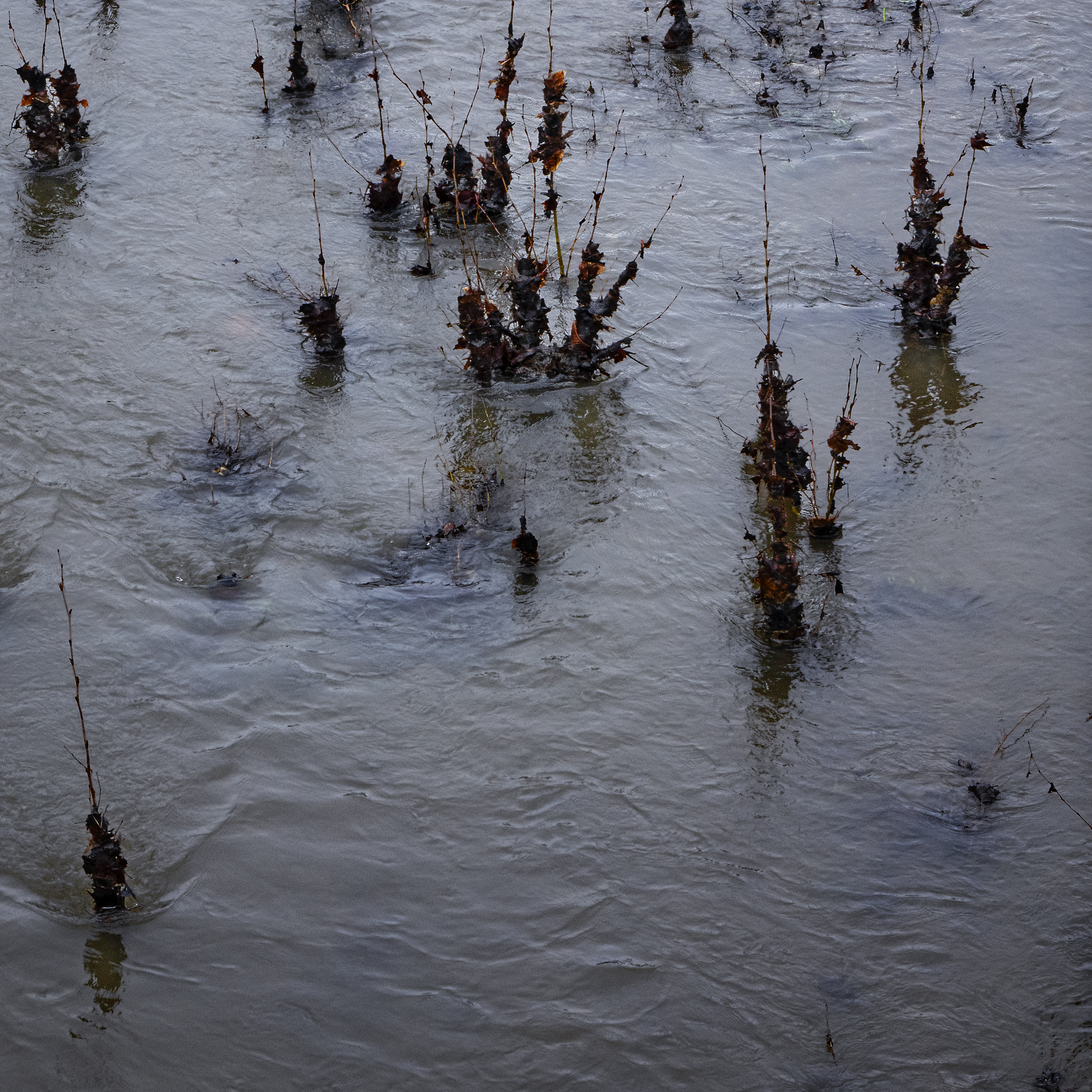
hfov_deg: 9.8
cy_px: 268
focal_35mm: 179
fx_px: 6389
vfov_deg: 9.8
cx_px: 508
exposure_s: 1/60
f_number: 10
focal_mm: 46.21
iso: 400
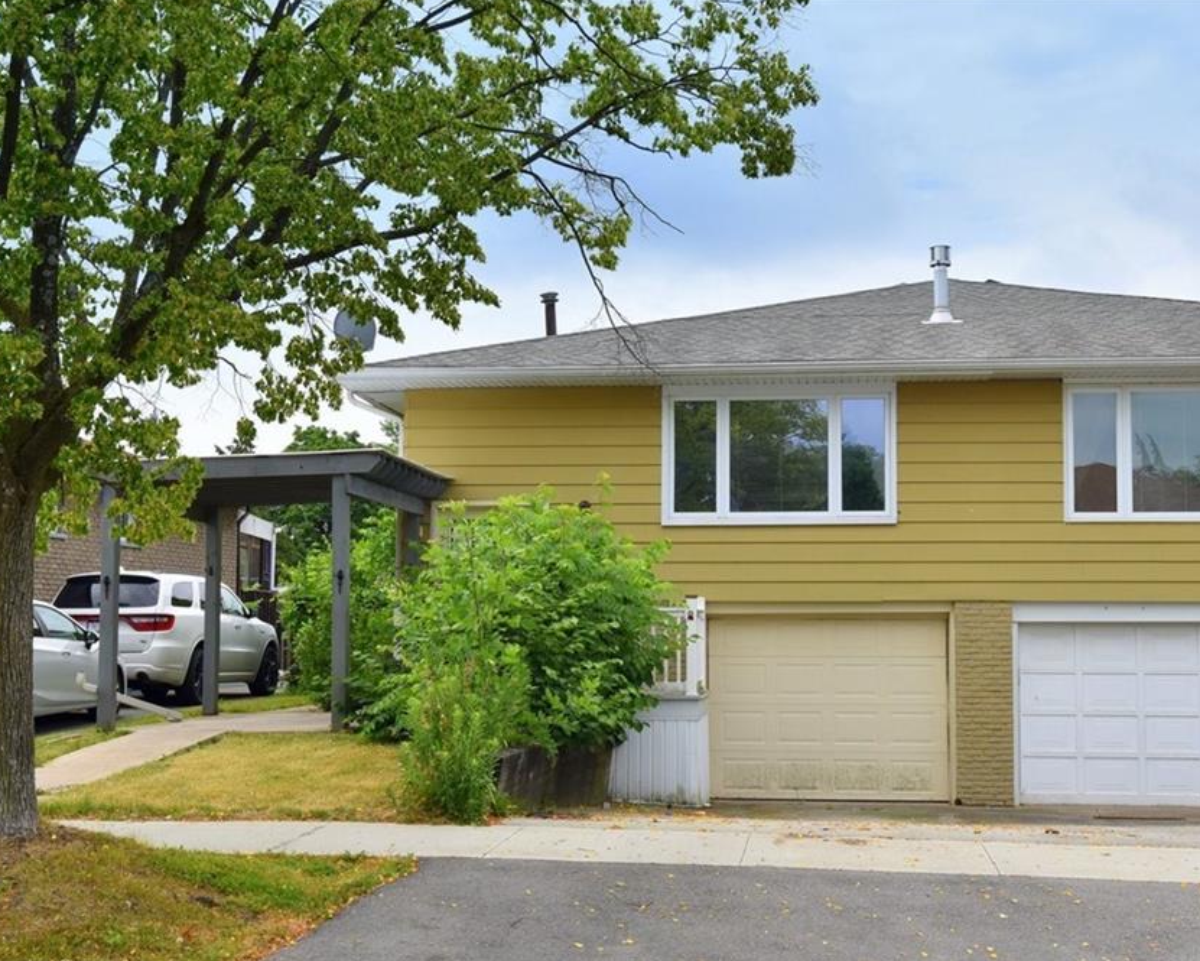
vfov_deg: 40.1
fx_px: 1314
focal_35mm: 37
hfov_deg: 48.9
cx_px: 696
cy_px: 487
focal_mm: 32
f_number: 13
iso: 500
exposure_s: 1/640
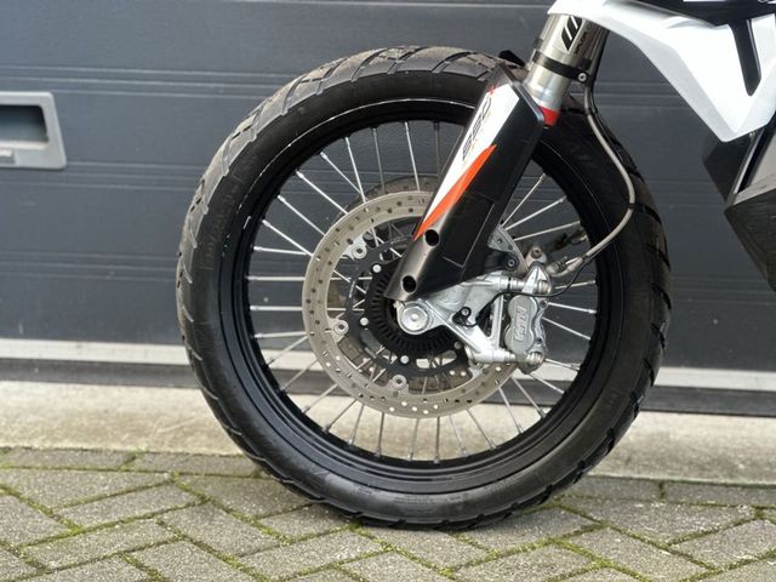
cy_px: 291
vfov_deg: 19.1
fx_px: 1726
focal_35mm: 77
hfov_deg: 25.3
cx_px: 388
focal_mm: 9
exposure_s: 1/40
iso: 200
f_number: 2.8
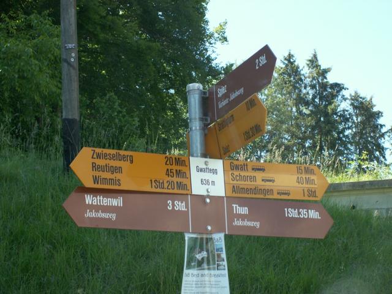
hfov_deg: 24.1
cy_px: 147
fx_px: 917
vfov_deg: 18.2
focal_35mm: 81
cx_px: 196
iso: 50
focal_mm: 13.47
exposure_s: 1/125
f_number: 3.5
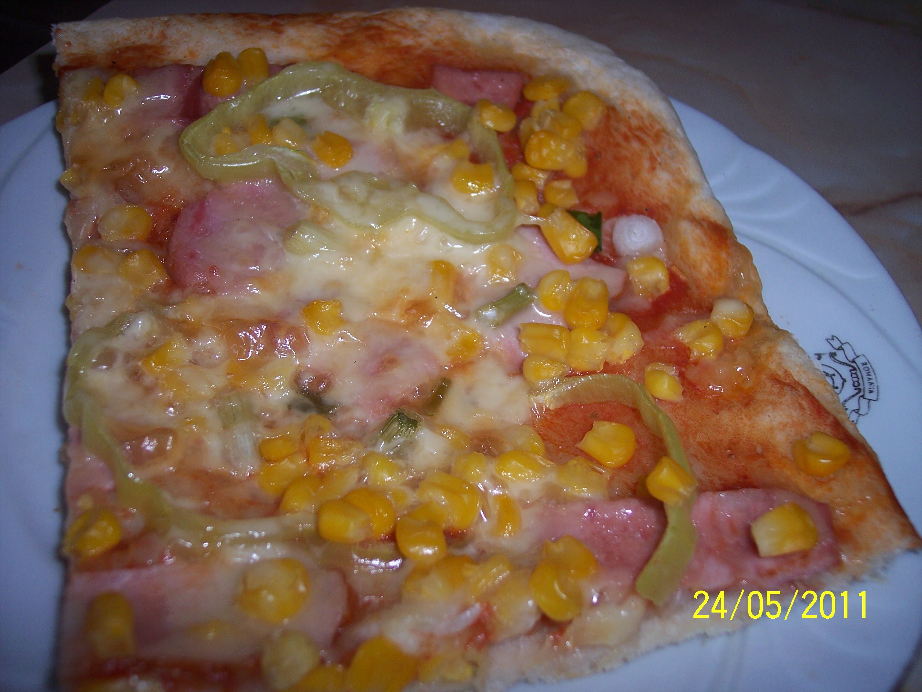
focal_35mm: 39
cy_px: 346
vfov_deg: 36.8
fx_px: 1039
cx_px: 461
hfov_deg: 47.9
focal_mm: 8
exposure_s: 1/60
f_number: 2.8
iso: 100
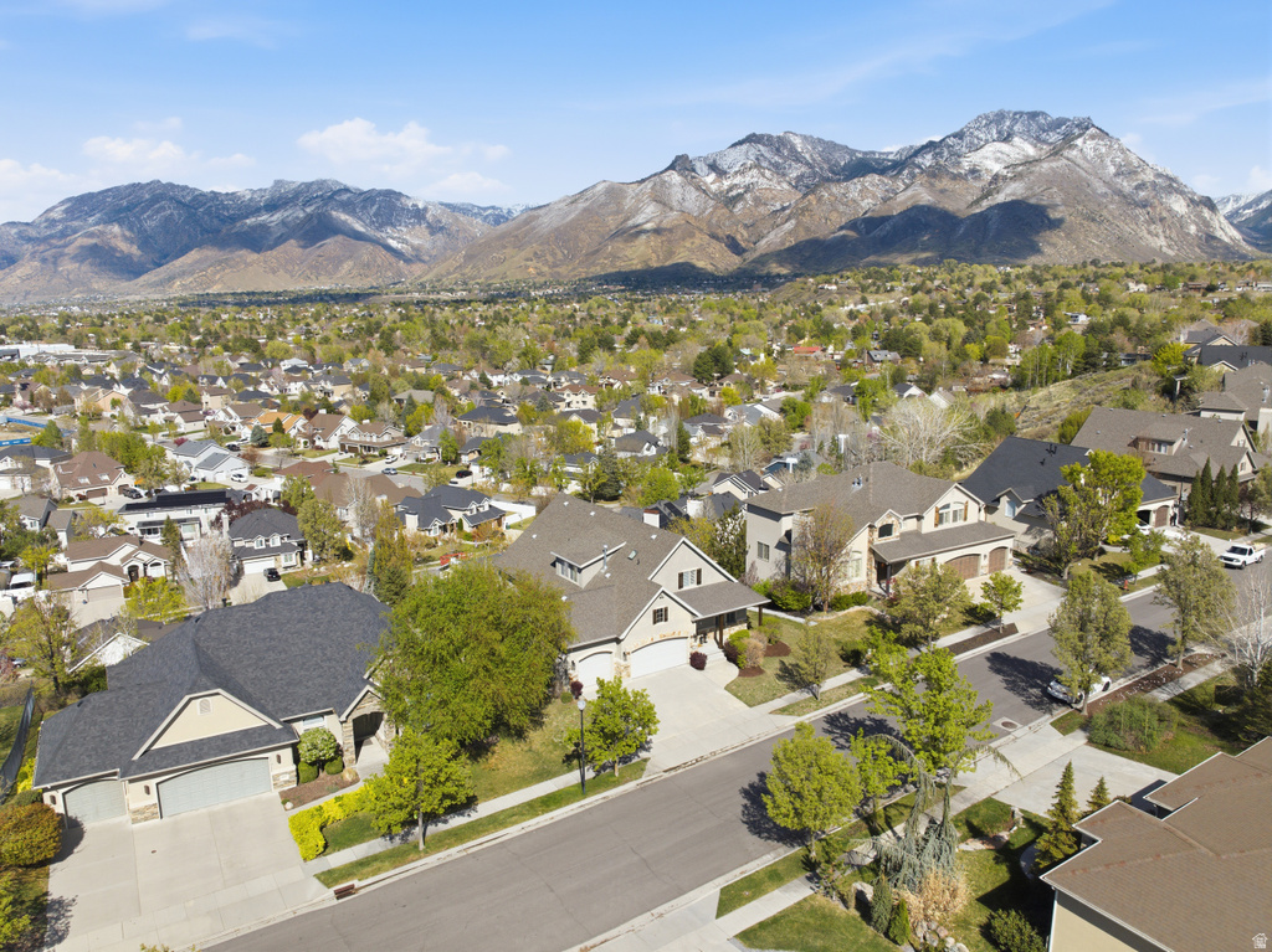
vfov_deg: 56.8
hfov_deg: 71.6
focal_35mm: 24
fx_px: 881
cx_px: 636
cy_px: 476
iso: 100
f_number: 2.8
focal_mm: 12.3
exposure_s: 1/2000
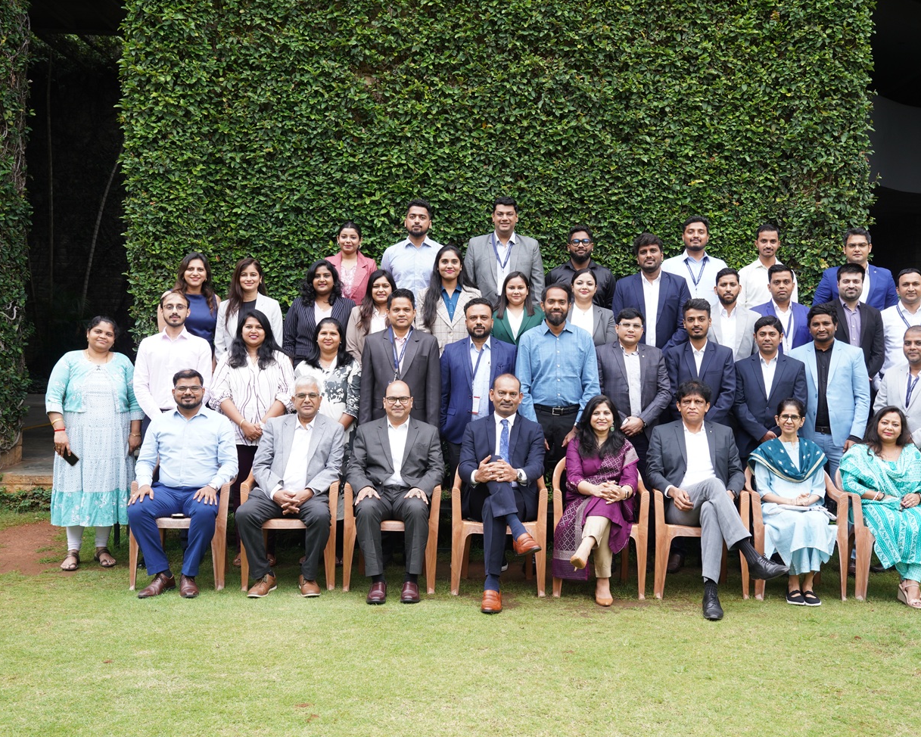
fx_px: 1009
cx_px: 510
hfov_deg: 49.0
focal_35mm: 37
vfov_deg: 40.1
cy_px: 372
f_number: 6.3
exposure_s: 1/200
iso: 400
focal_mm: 32
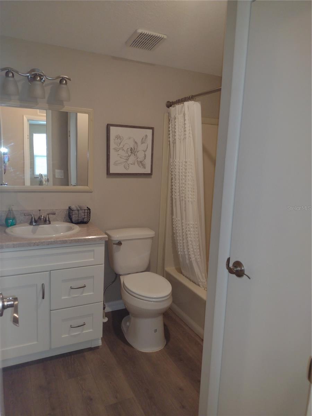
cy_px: 208
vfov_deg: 65.3
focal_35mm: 27
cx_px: 156
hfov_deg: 51.4
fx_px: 324
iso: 109
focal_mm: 4.71
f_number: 1.7
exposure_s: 1/40
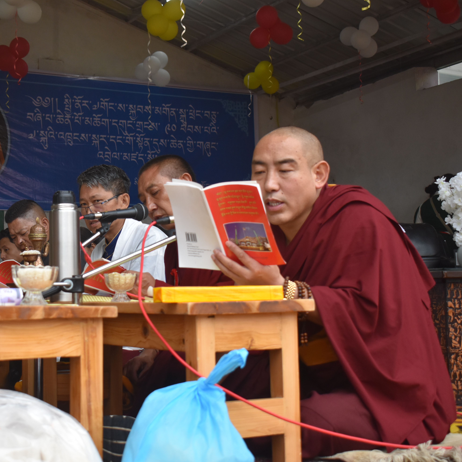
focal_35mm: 58
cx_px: 126
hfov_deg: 29.2
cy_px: 231
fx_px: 876
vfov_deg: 29.6
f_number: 4.2
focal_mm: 30
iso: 800
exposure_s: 1/250
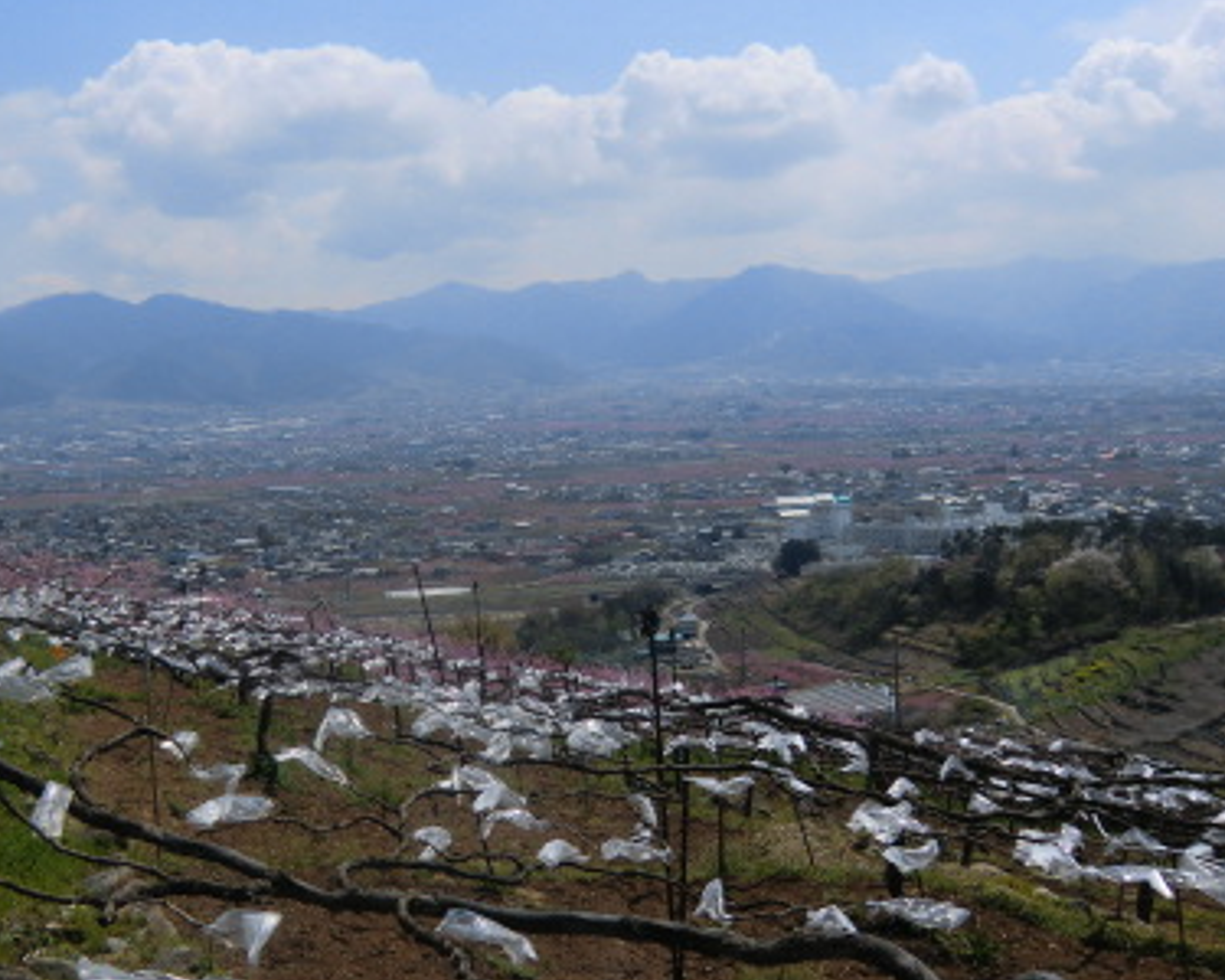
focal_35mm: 40
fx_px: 1450
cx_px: 382
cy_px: 483
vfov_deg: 37.3
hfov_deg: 44.9
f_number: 7.5
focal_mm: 4.3
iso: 64
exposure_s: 1/320
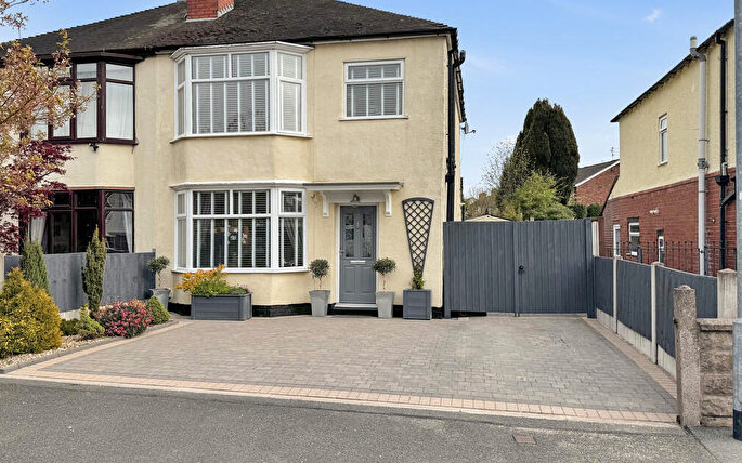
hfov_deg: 70.4
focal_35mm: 26
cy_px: 181
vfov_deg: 47.3
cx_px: 365
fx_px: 526
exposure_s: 1/4950
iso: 80
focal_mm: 6.76
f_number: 1.78
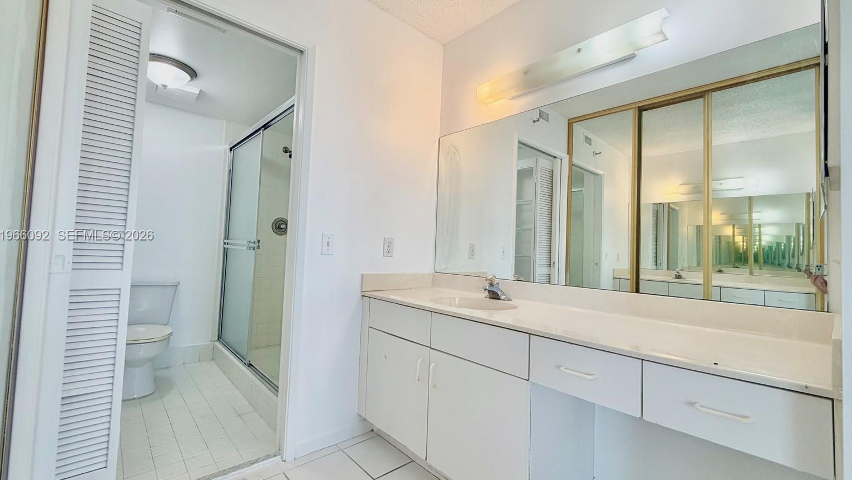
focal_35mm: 16
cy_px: 236
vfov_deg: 67.1
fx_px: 361
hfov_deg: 99.4
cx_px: 426
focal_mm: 2.22
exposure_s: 1/120
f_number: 2.2
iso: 80
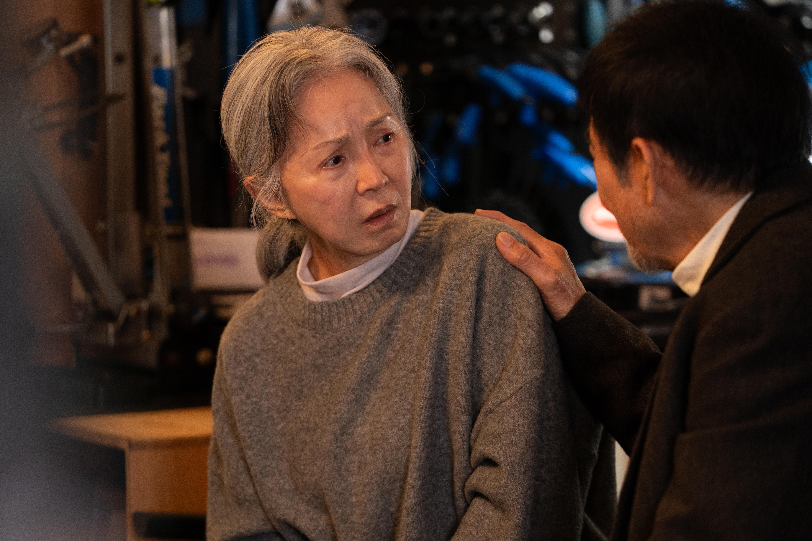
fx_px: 4466
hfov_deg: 10.4
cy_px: 270
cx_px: 406
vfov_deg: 6.9
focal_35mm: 198
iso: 2500
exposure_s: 1/160
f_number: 3.5
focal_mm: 198
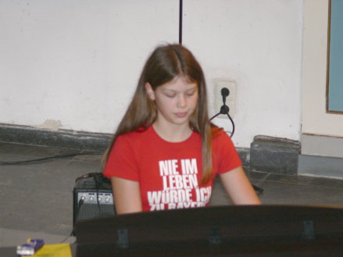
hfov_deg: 4.7
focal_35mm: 420
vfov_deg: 3.5
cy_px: 128
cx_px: 172
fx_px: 4161
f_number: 4
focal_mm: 88.8
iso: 100
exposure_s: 1/30
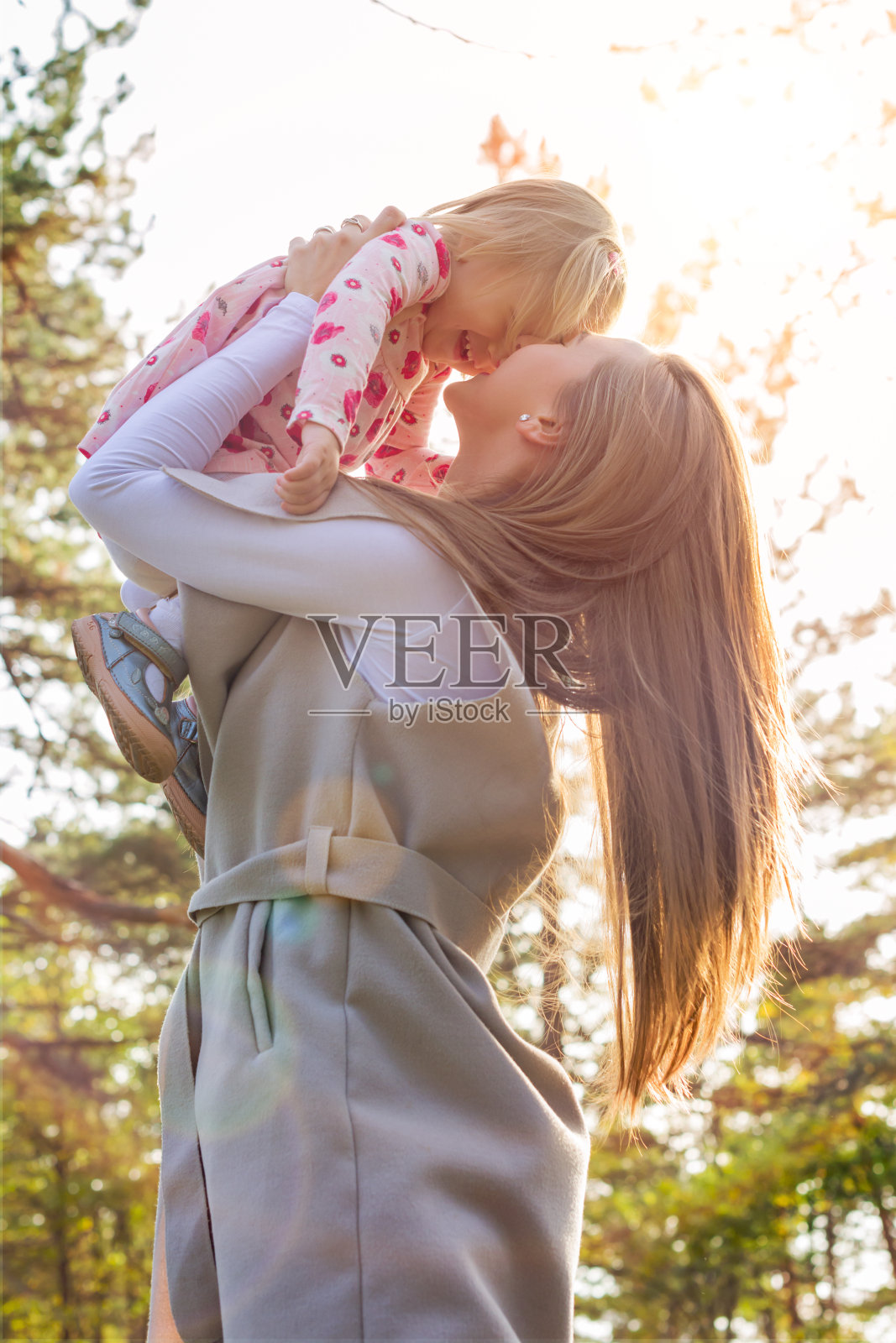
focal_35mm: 50
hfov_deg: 27.0
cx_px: 448
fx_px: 1866
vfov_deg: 39.6
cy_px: 672
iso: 640
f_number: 4.5
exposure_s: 1/320
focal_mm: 50
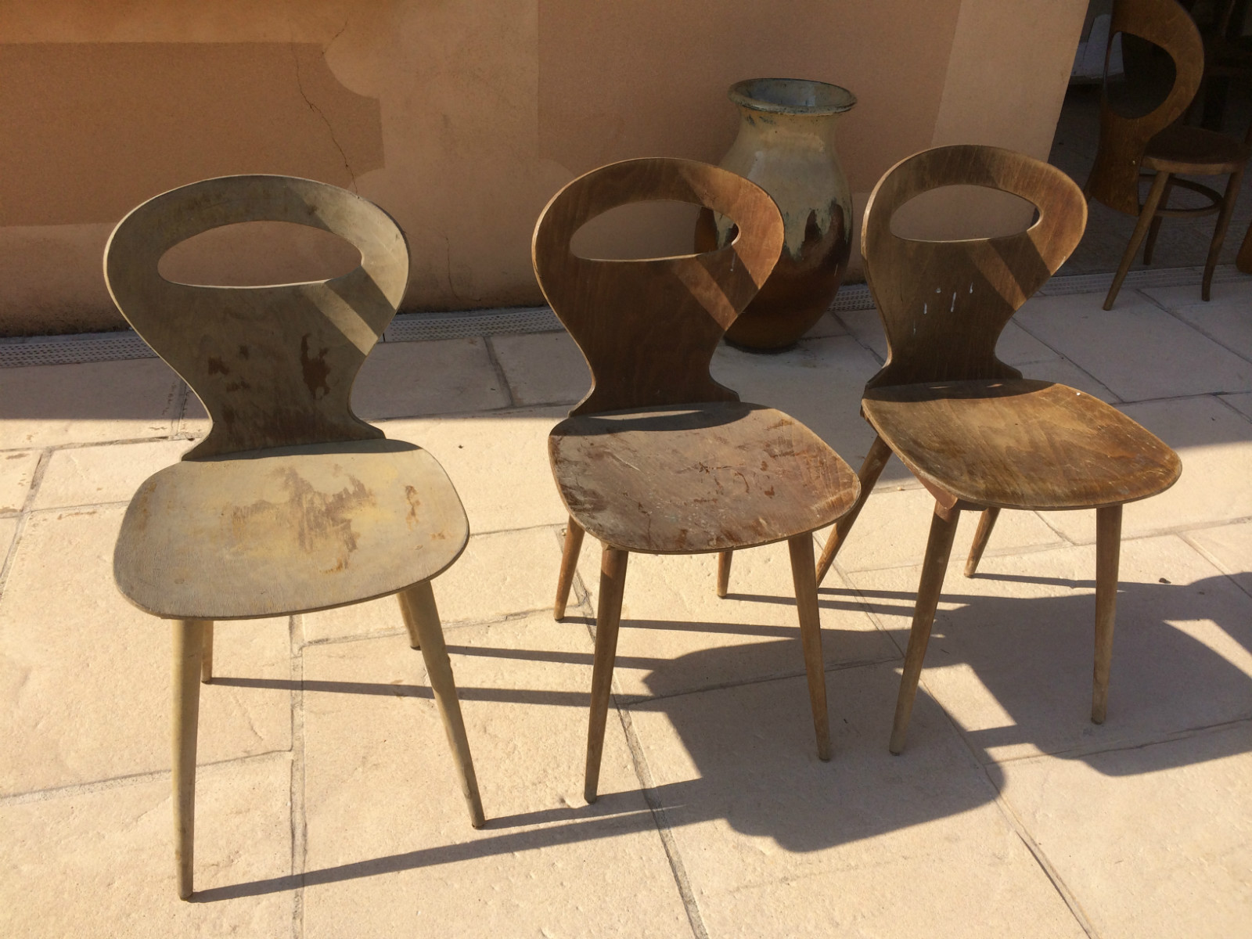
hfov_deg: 60.0
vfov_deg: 46.8
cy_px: 470
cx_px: 626
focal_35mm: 30
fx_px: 1085
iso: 32
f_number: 2.2
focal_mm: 4.12
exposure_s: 1/2283
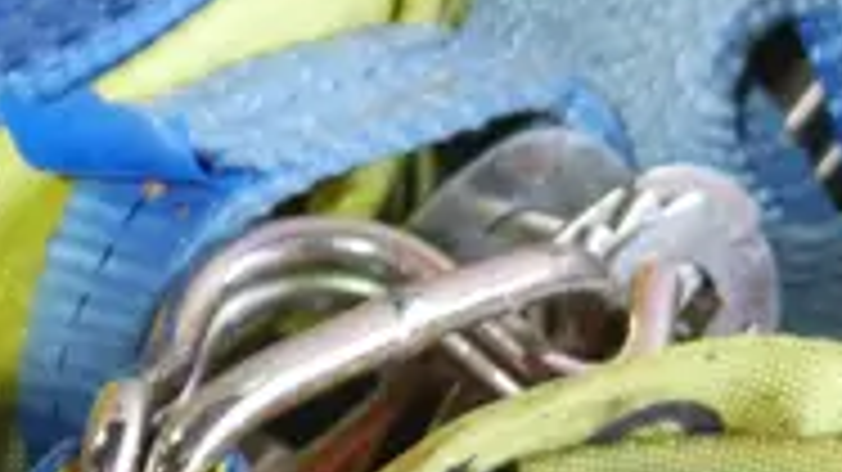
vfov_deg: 6.5
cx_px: 624
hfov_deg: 12.0
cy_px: 1065
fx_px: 3995
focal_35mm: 179
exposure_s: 1/60
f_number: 4
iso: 400
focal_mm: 15
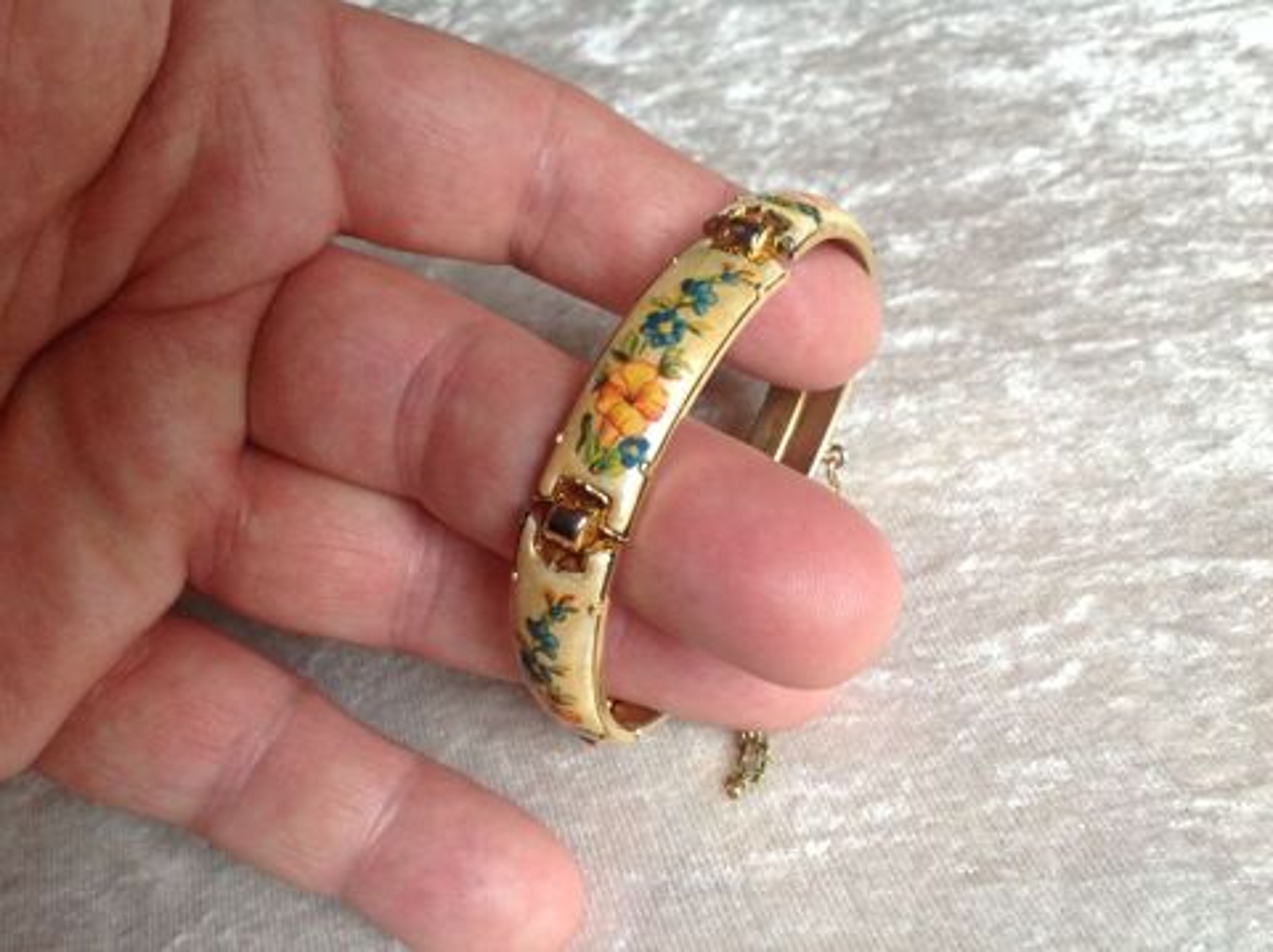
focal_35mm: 35
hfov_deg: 52.7
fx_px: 1286
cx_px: 636
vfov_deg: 40.6
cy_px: 476
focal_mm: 4.28
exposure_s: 1/15
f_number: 2.4
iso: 200
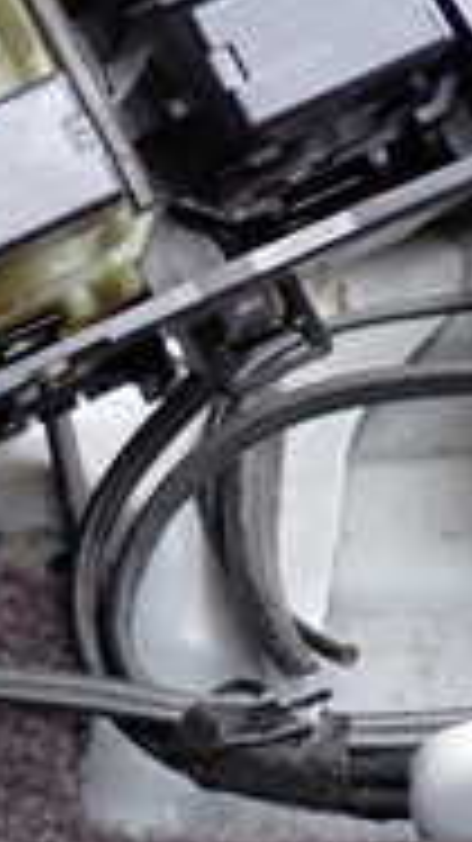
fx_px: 2339
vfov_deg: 20.2
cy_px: 212
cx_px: -656
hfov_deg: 10.1
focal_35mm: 105
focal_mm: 5.4
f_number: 2.3
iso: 125
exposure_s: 1/60
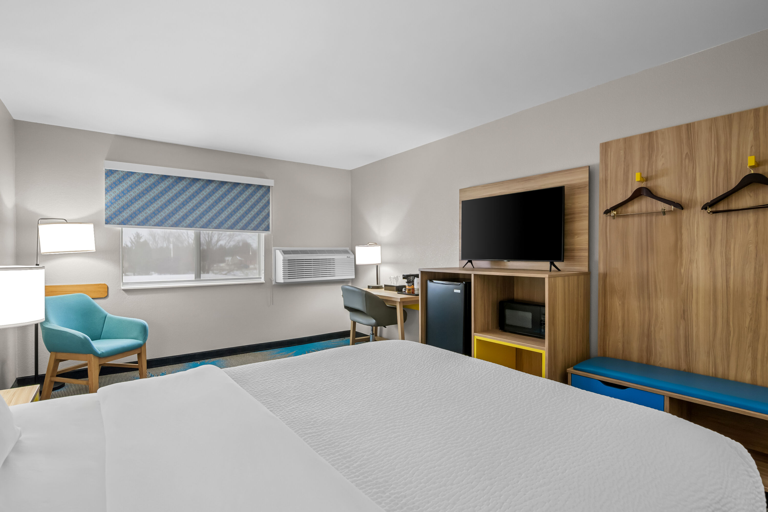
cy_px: 256
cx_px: 384
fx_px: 352
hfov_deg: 95.0
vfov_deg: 72.1
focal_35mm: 16
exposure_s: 1/6
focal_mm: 11
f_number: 8
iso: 800
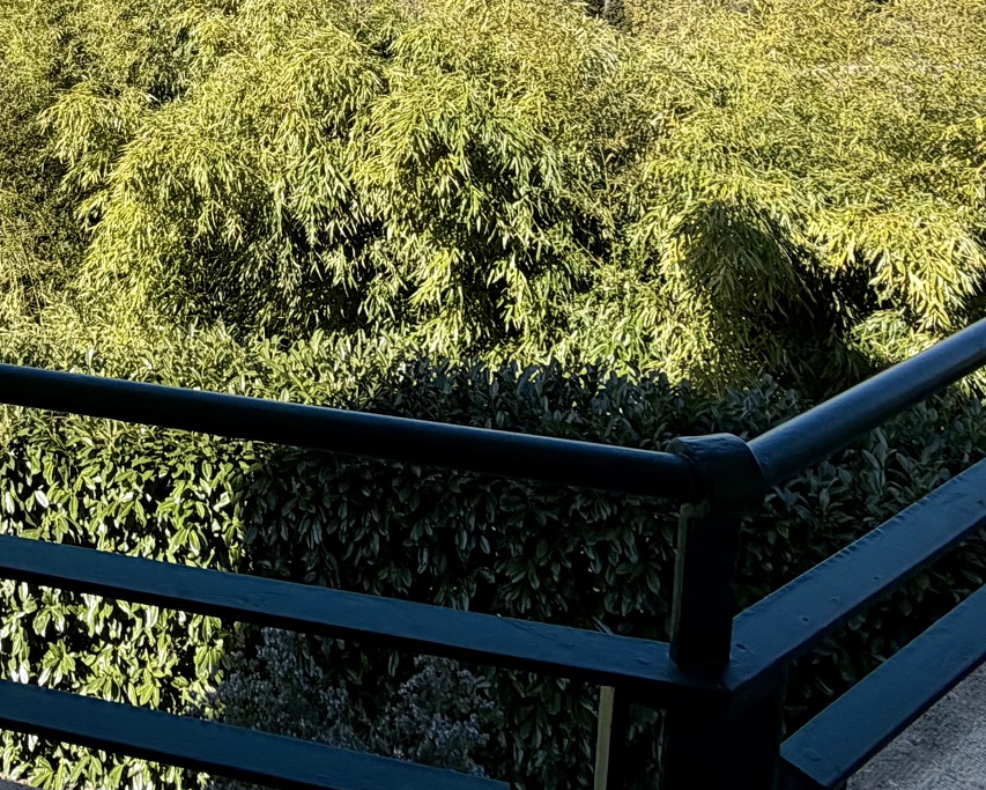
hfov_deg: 41.2
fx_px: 1197
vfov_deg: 32.5
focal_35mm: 41
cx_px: 97
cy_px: -62
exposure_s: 1/770
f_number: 2.2
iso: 25
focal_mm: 2.22
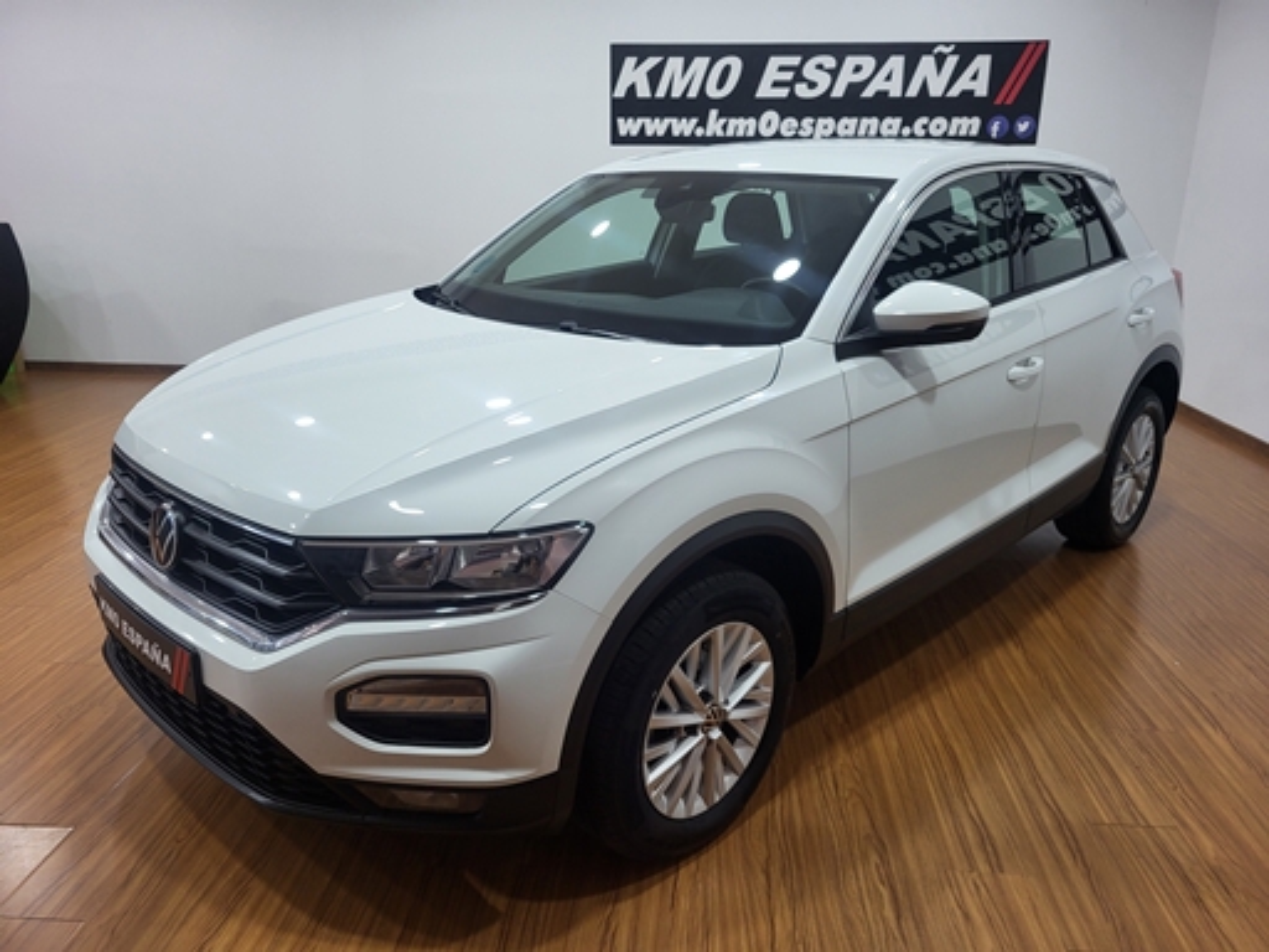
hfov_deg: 67.3
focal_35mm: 26
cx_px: 634
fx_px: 953
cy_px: 476
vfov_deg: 53.1
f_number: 1.8
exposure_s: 1/100
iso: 250
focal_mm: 5.4
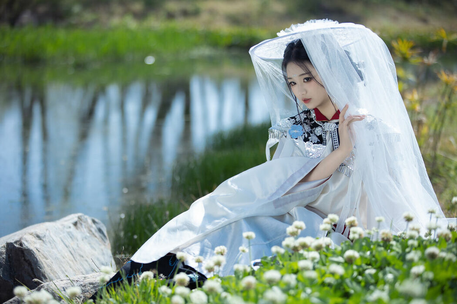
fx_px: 1333
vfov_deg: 13.0
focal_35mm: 105
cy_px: 152
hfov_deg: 19.5
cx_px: 228
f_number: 2.8
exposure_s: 1/1600
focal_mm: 105
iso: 100
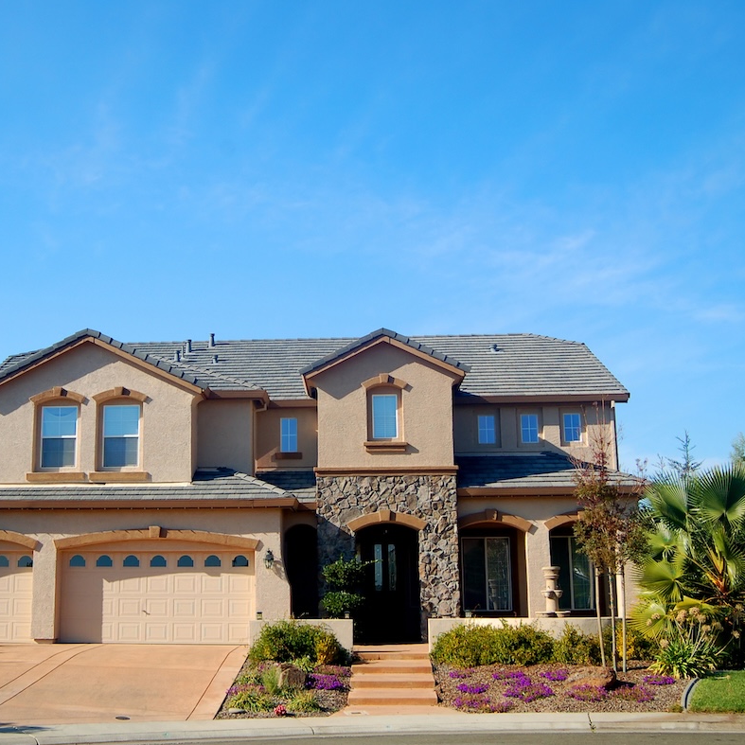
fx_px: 1087
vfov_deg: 37.8
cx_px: 259
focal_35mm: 45
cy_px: 370
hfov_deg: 37.5
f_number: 7.1
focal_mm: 23
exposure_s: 1/160
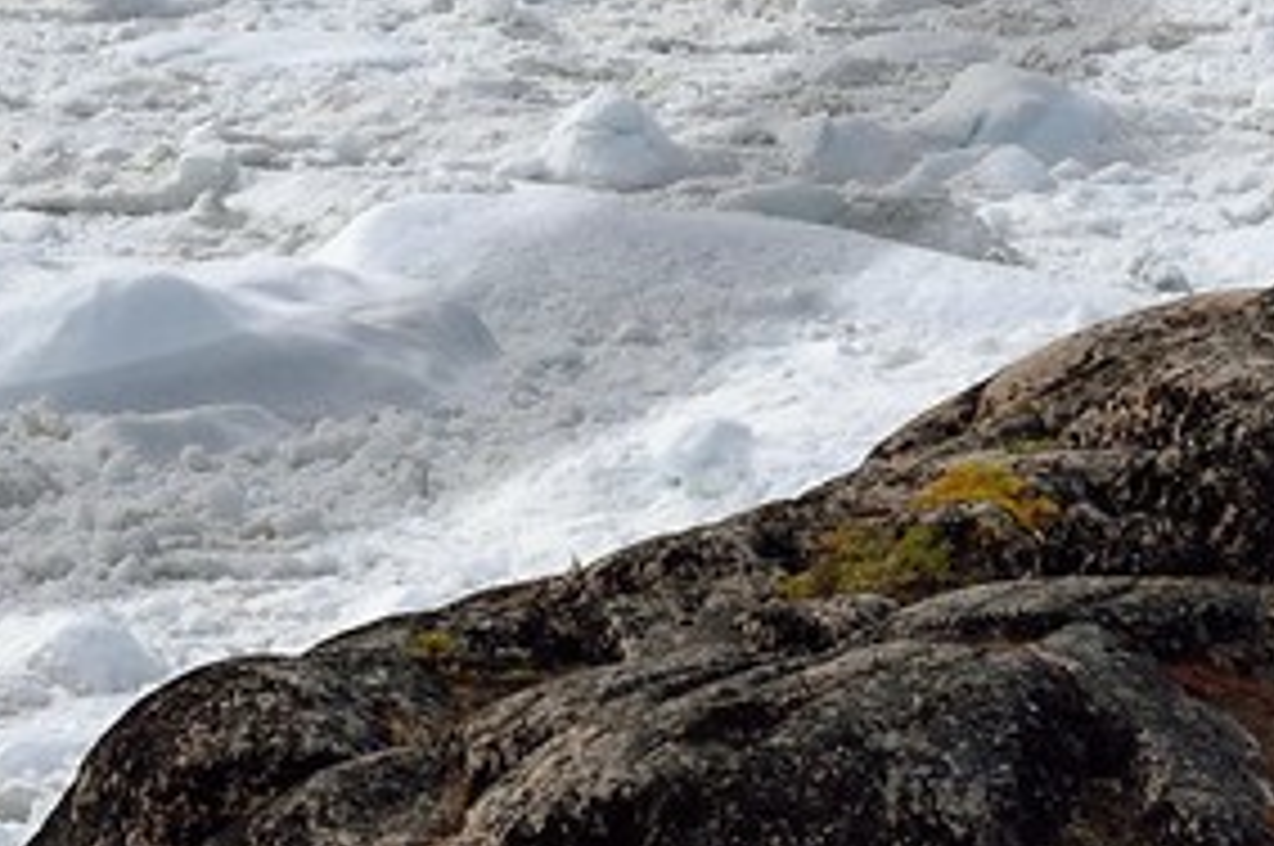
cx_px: -248
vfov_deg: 1.9
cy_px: -1246
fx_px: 25981
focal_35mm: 735
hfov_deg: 2.8
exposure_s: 1/400
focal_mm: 130
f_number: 11
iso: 200
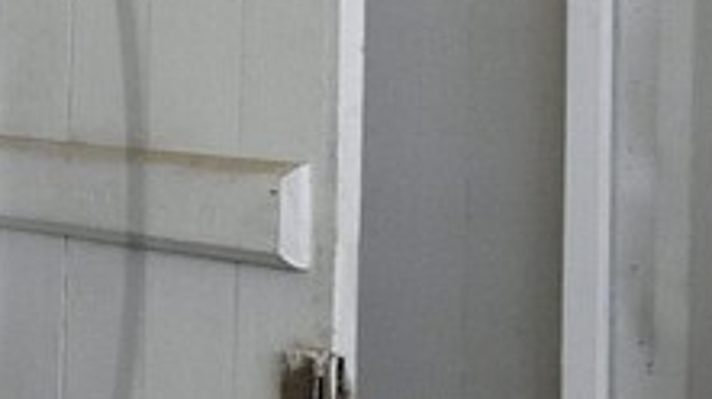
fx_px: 4000
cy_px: 196
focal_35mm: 212
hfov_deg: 8.8
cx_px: -1202
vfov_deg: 5.7
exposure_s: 1/50
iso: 3200
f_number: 5.6
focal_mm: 28
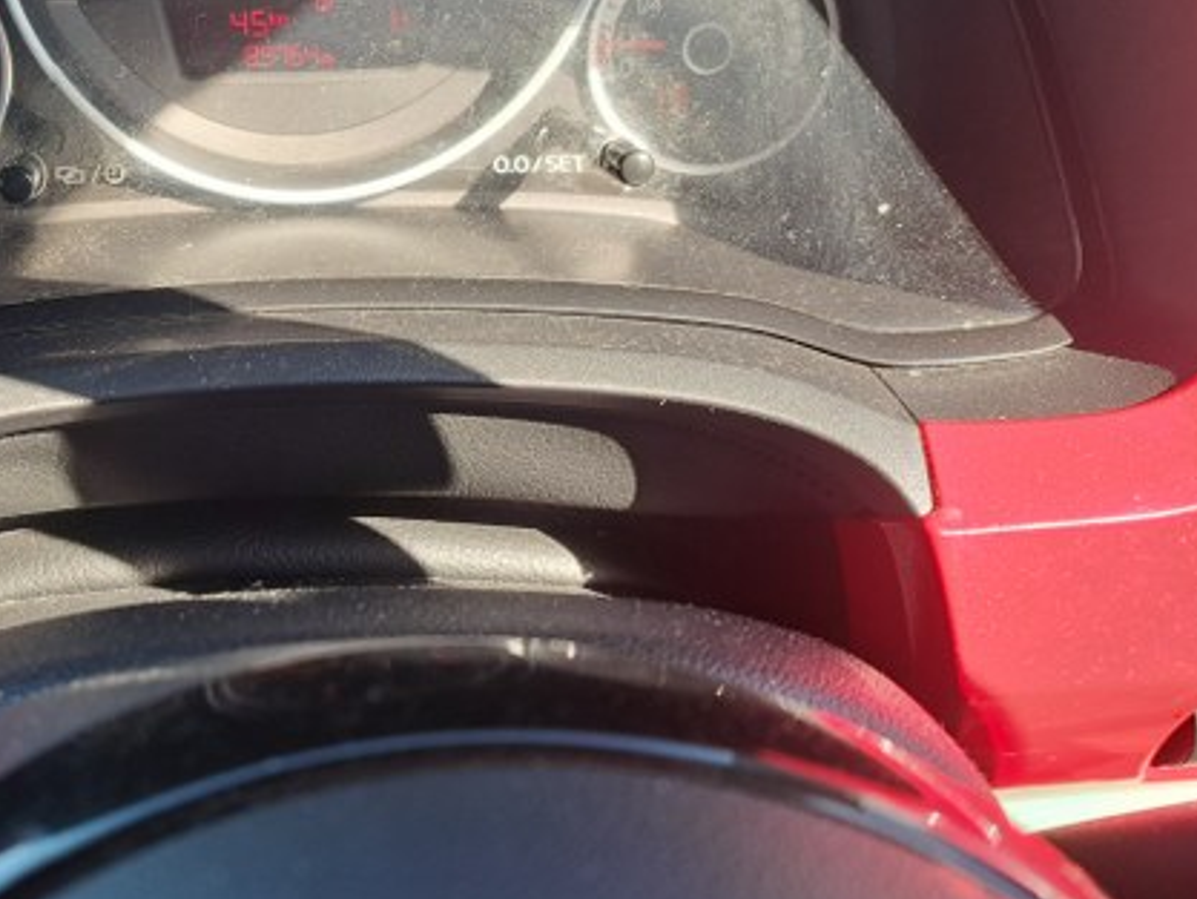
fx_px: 1591
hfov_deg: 39.7
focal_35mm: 46
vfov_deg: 31.4
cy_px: 350
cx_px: 253
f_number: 1.8
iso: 50
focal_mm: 5.23
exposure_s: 1/120
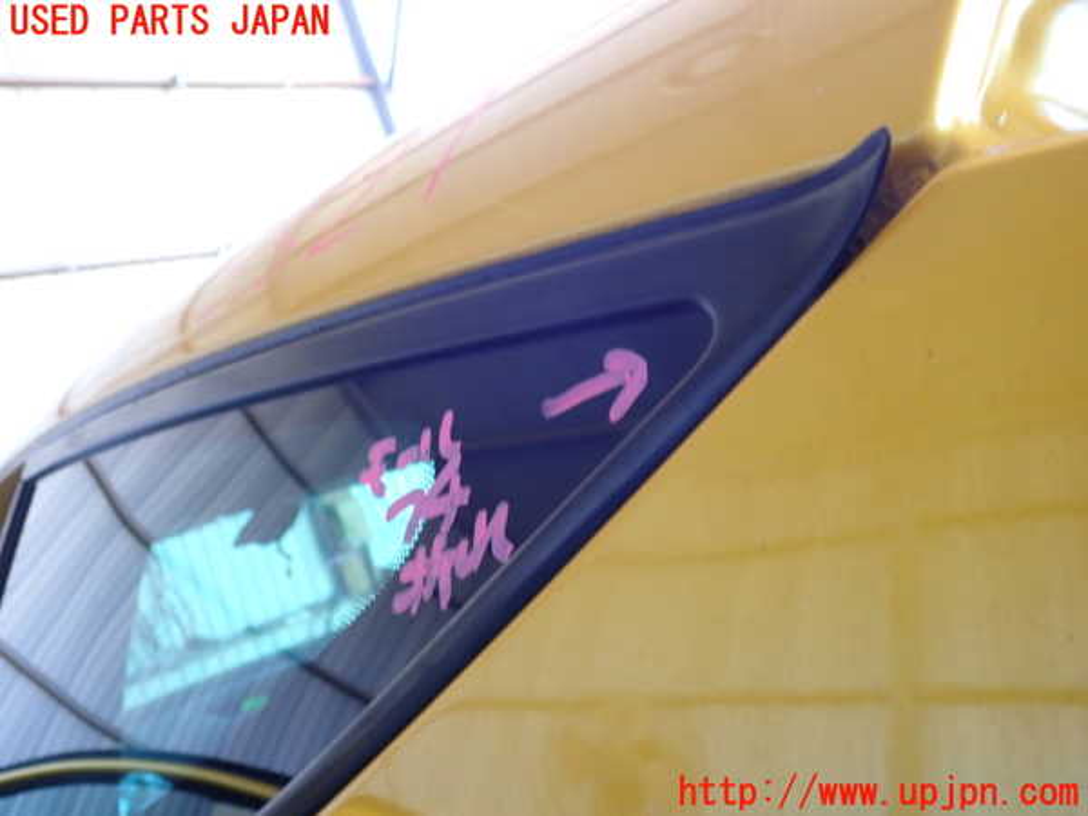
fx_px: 943
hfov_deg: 60.0
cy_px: 408
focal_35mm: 30
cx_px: 544
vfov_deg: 46.8
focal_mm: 5.4
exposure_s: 1/50
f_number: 2.3
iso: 200
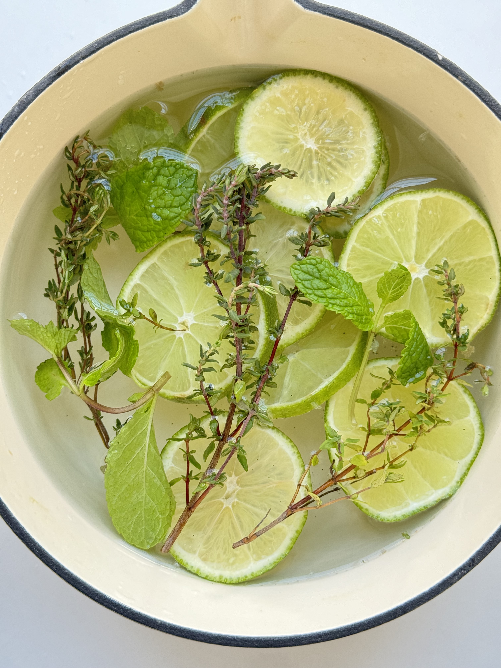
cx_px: 250
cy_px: 334
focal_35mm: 48
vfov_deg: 39.7
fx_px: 926
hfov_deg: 30.3
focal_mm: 6.86
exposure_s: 1/60
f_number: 1.78
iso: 160
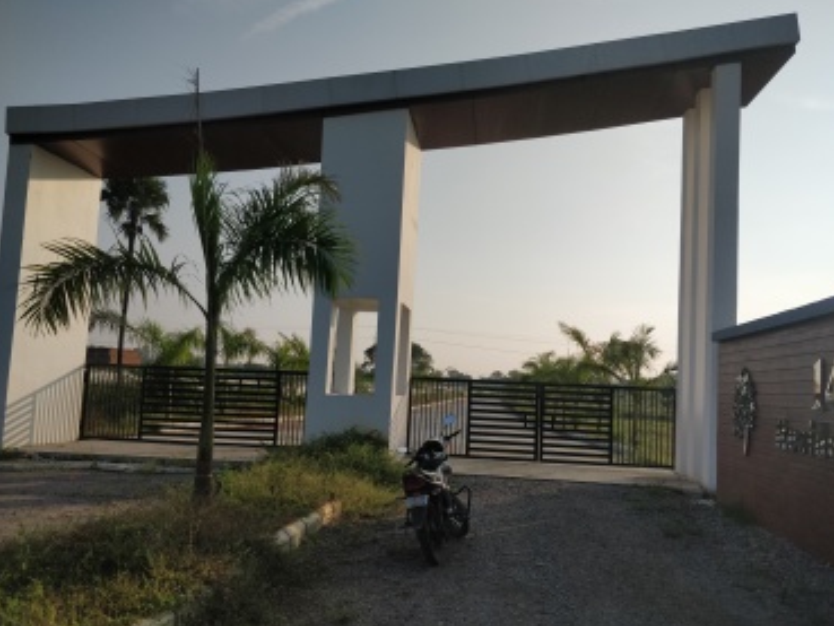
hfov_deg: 67.2
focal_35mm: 26
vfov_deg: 53.1
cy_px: 325
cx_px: 450
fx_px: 627
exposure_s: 1/4923
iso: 250
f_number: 1.7
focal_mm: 4.1
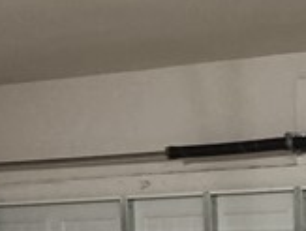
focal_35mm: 163
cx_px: 456
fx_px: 1444
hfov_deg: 11.6
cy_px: 488
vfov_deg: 8.6
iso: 640
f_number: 1.8
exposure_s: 1/30
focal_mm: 5.4
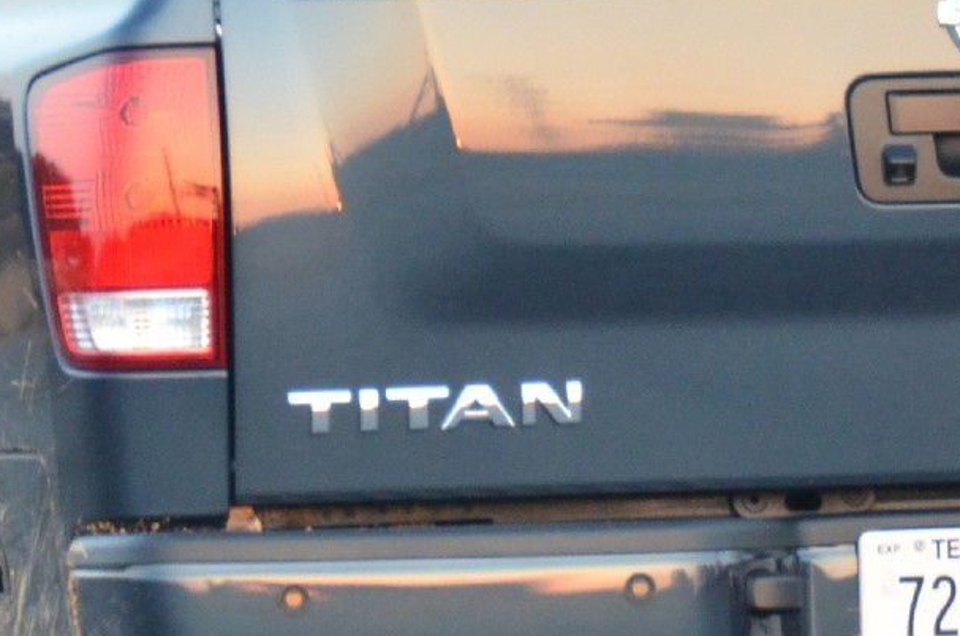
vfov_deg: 2.0
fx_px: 18415
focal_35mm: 692
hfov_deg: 3.0
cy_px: 188
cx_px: 465
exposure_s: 1/160
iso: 1600
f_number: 5.3
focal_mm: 112
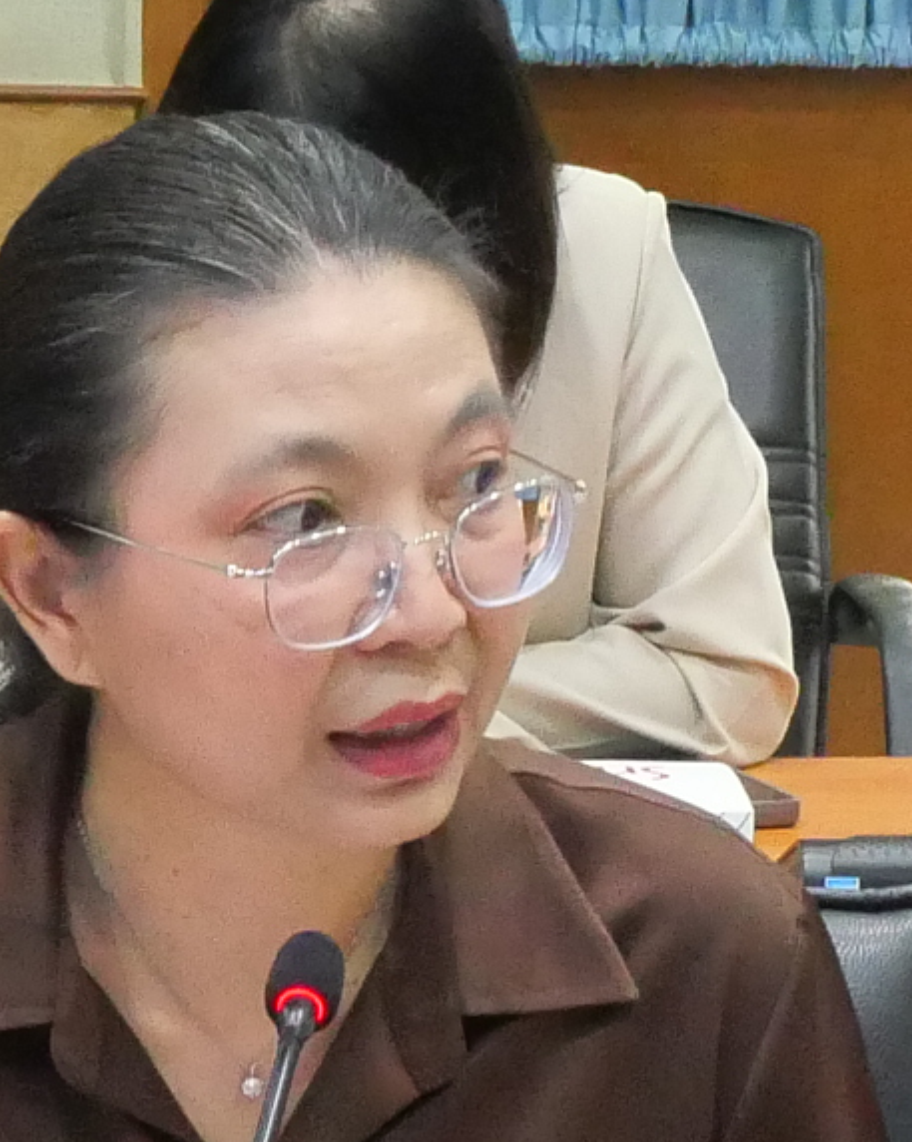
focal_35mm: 250
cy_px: 669
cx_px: 271
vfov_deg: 7.7
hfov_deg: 6.2
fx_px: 8442
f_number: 8
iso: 3200
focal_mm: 20
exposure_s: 1/30
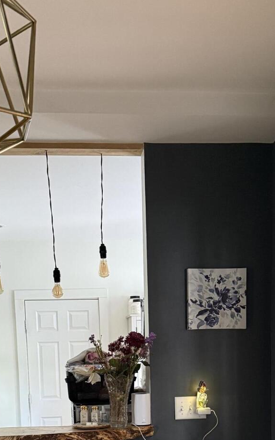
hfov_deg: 23.5
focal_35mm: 55
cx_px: 122
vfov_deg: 34.2
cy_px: 420
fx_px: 660
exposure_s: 1/60
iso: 640
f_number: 1.78
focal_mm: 6.76
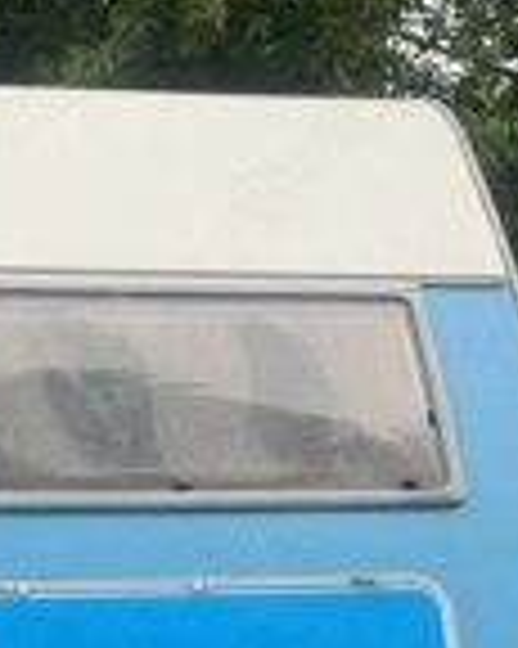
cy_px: 518
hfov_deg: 11.8
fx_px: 2494
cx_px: 113
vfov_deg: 14.7
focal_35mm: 130
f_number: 1.78
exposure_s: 1/326
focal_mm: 6.76
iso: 64
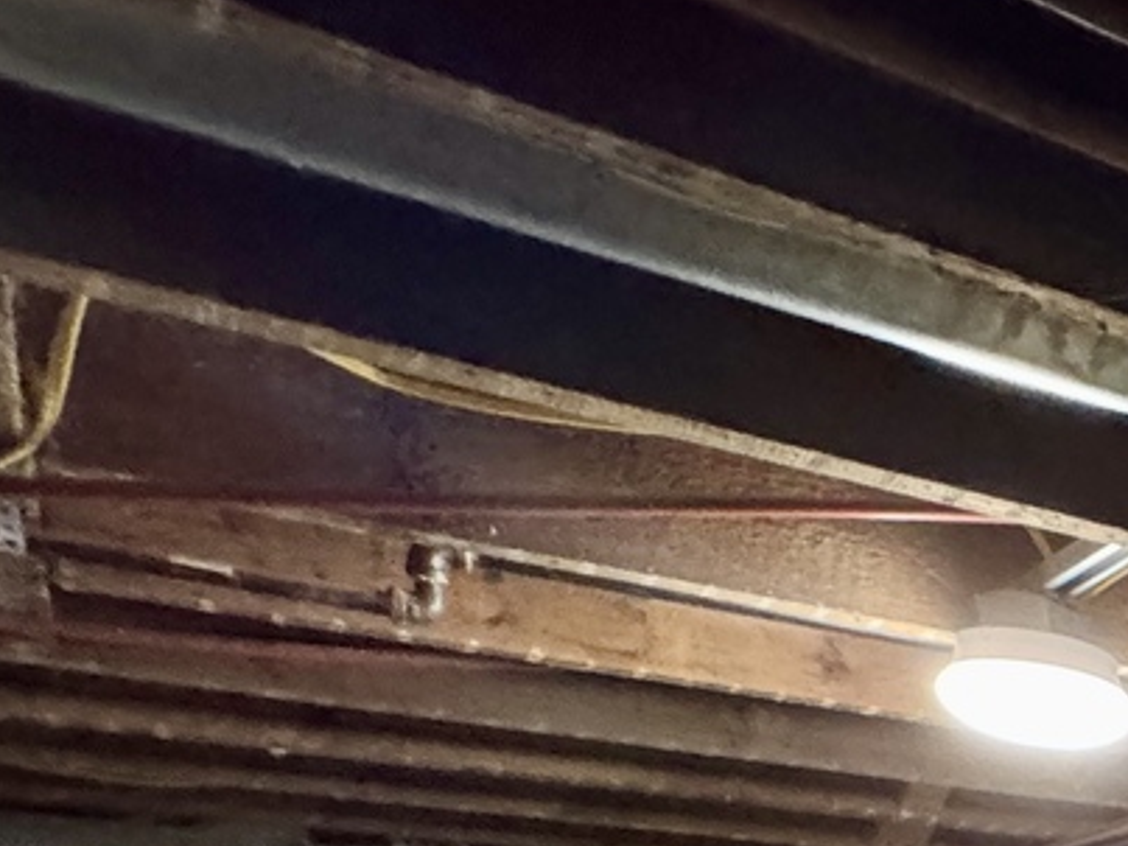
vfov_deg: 22.0
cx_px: 1892
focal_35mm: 50
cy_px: 1387
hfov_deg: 24.1
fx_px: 1629
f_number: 2.2
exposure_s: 1/60
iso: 640
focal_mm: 2.22
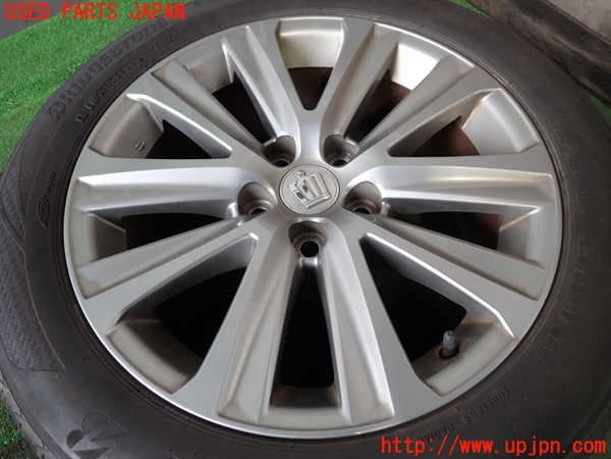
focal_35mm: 25
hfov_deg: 69.4
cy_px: 230
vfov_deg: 54.9
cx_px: 306
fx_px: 441
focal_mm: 4.5
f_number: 2
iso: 200
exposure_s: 1/50
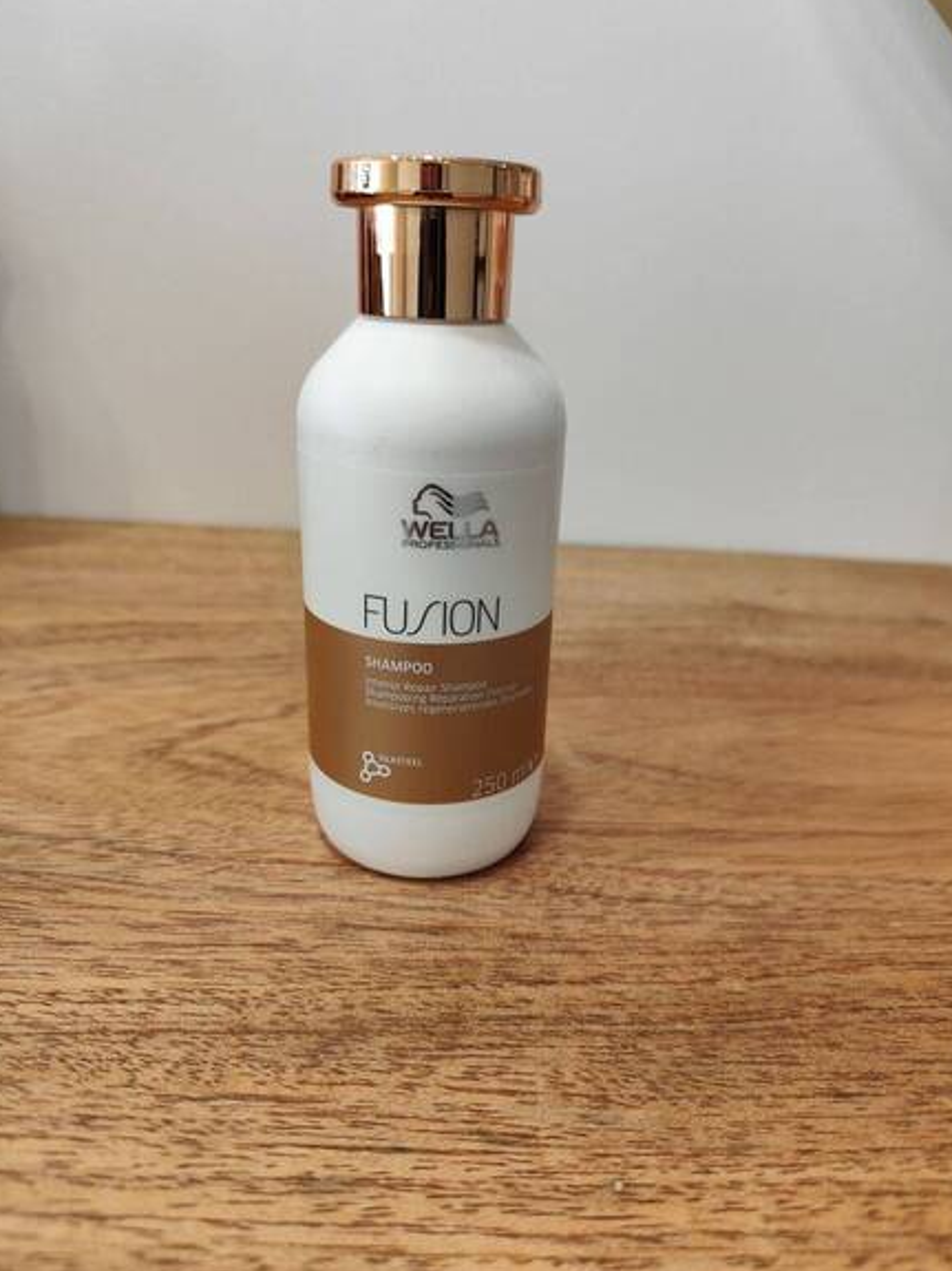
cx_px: 482
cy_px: 637
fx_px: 880
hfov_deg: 56.8
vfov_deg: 71.6
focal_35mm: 24
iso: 250
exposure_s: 1/100
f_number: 1.65
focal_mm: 6.19
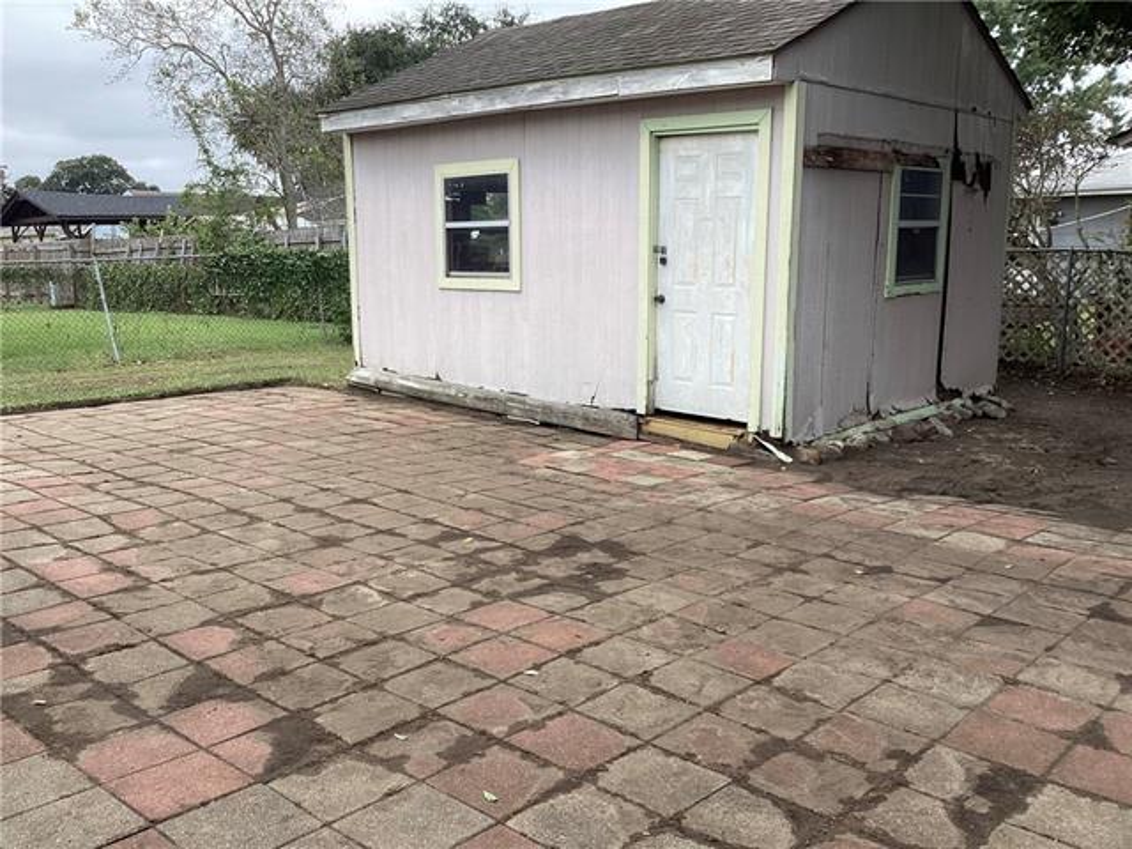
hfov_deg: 58.4
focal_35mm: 31
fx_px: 1014
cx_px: 566
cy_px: 424
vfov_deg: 45.4
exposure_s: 1/165
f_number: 2.4
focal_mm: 3.3
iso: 25
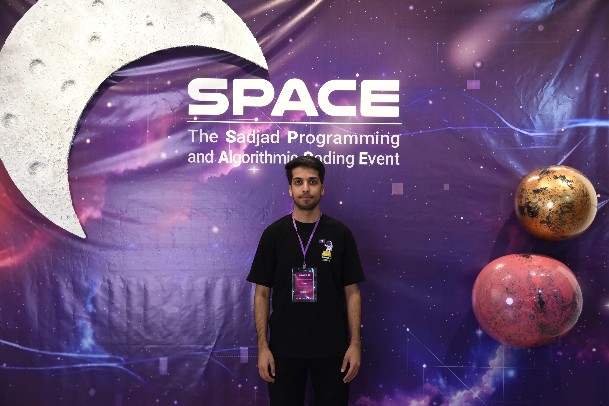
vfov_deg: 21.9
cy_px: 203
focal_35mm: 62
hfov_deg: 32.4
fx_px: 1049
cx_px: 304
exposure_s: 1/100
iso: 1250
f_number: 6.3
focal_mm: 62
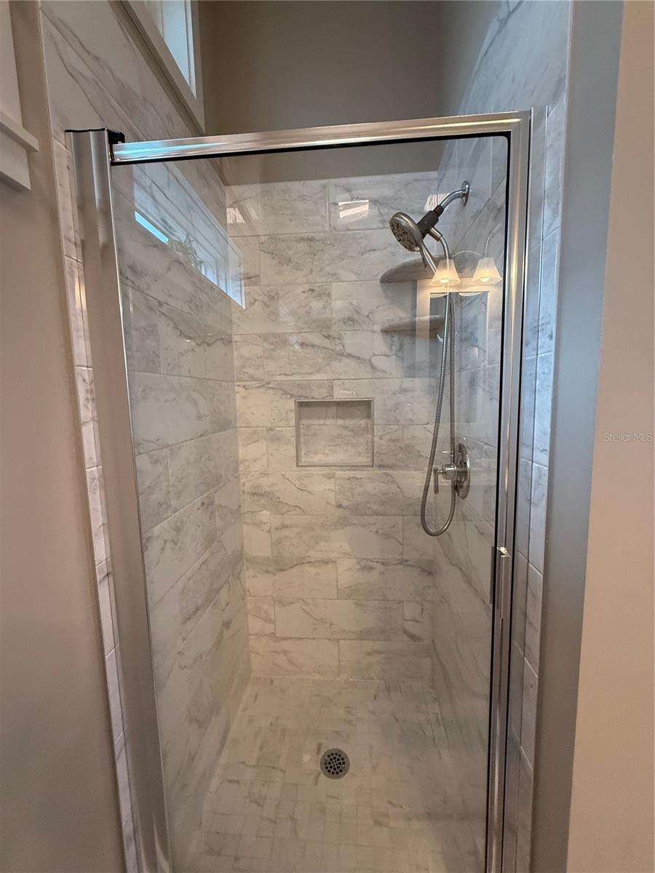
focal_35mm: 14
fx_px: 353
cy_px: 436
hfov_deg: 85.7
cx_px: 328
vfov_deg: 102.1
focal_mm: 2.22
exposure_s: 1/120
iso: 320
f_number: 2.2
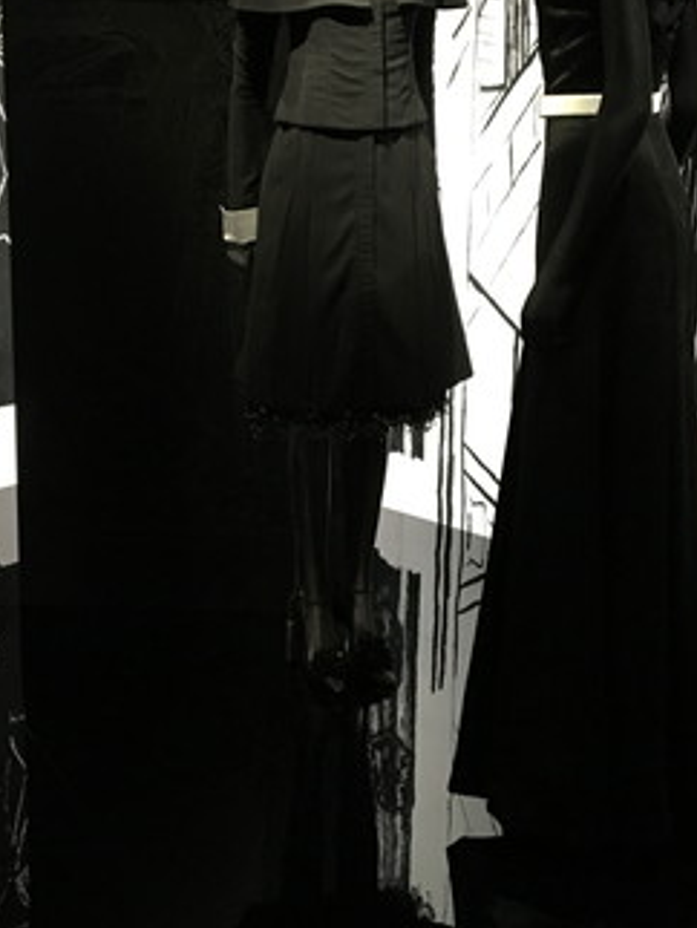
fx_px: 1448
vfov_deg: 35.4
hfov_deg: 27.1
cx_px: 357
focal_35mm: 54
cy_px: 363
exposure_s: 1/15
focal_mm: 4.15
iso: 200
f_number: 2.2
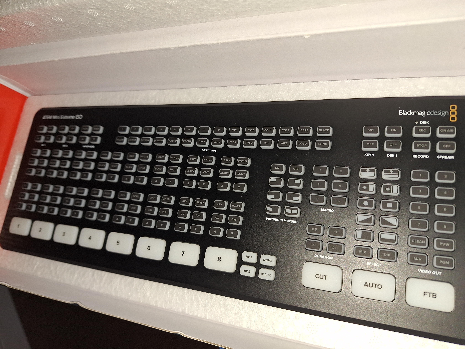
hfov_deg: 73.9
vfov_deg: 58.9
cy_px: 174
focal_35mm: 23
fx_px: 309
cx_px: 232
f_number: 1.8
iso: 50
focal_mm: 5.54
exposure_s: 1/100
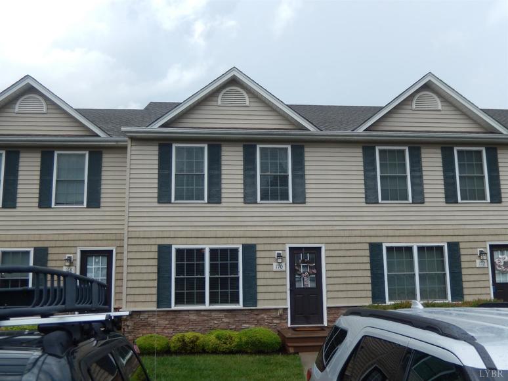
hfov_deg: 56.8
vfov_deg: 44.1
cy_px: 190
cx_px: 254
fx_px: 469
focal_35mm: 32
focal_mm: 5.7
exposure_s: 1/800
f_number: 3.8
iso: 125
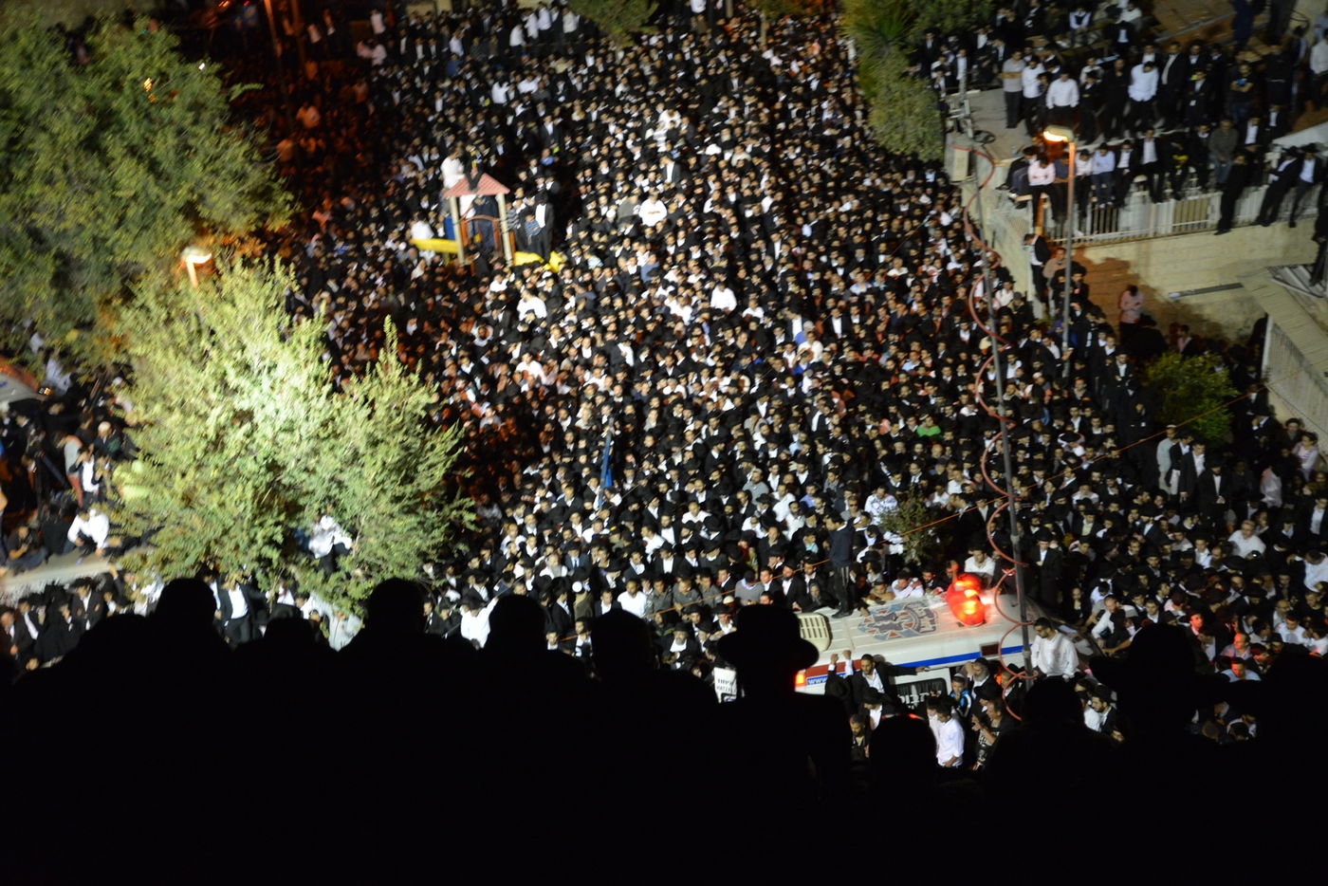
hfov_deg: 41.1
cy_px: 443
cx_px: 664
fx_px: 1771
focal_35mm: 48
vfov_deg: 28.1
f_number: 4.2
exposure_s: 1/40
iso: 2500
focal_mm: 48
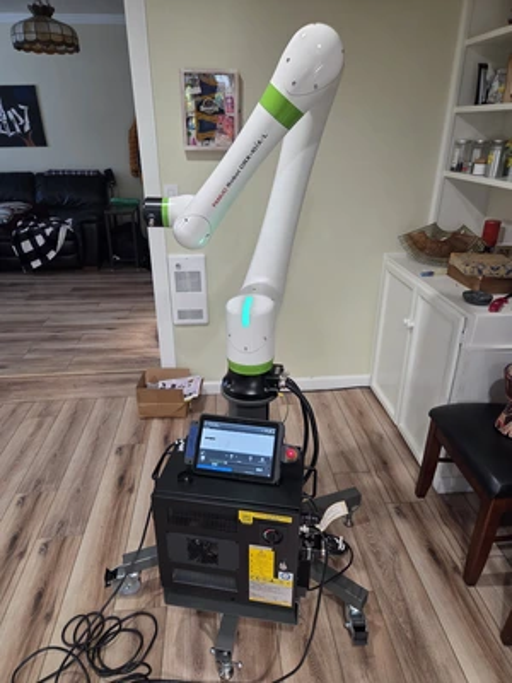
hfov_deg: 58.9
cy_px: 342
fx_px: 454
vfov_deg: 73.9
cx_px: 256
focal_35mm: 23
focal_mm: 5.4
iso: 500
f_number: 1.8
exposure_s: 1/120
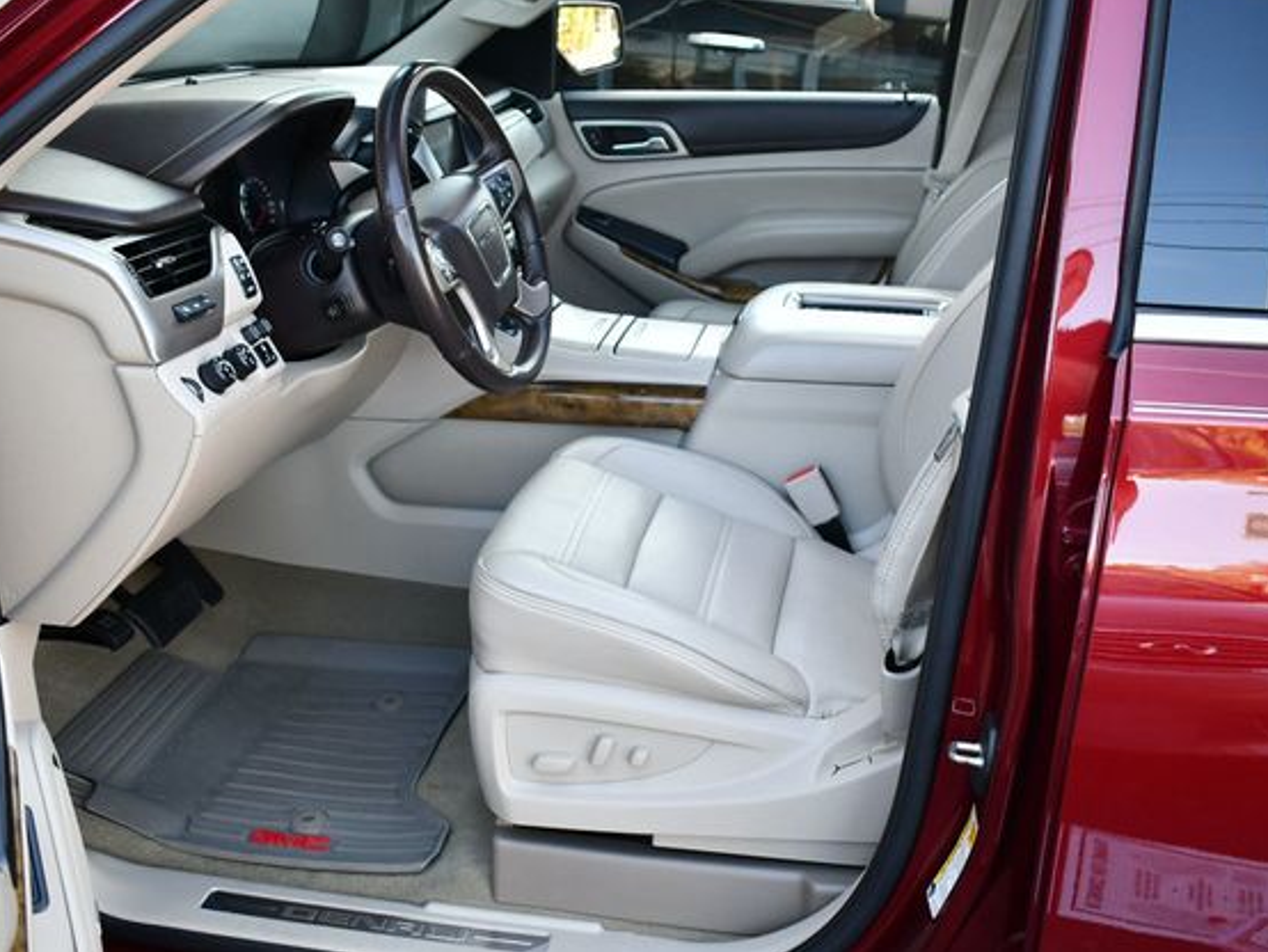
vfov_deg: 36.0
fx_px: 1466
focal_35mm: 40
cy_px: 467
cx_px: 623
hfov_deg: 46.8
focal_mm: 18
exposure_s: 1/250
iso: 500
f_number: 3.5
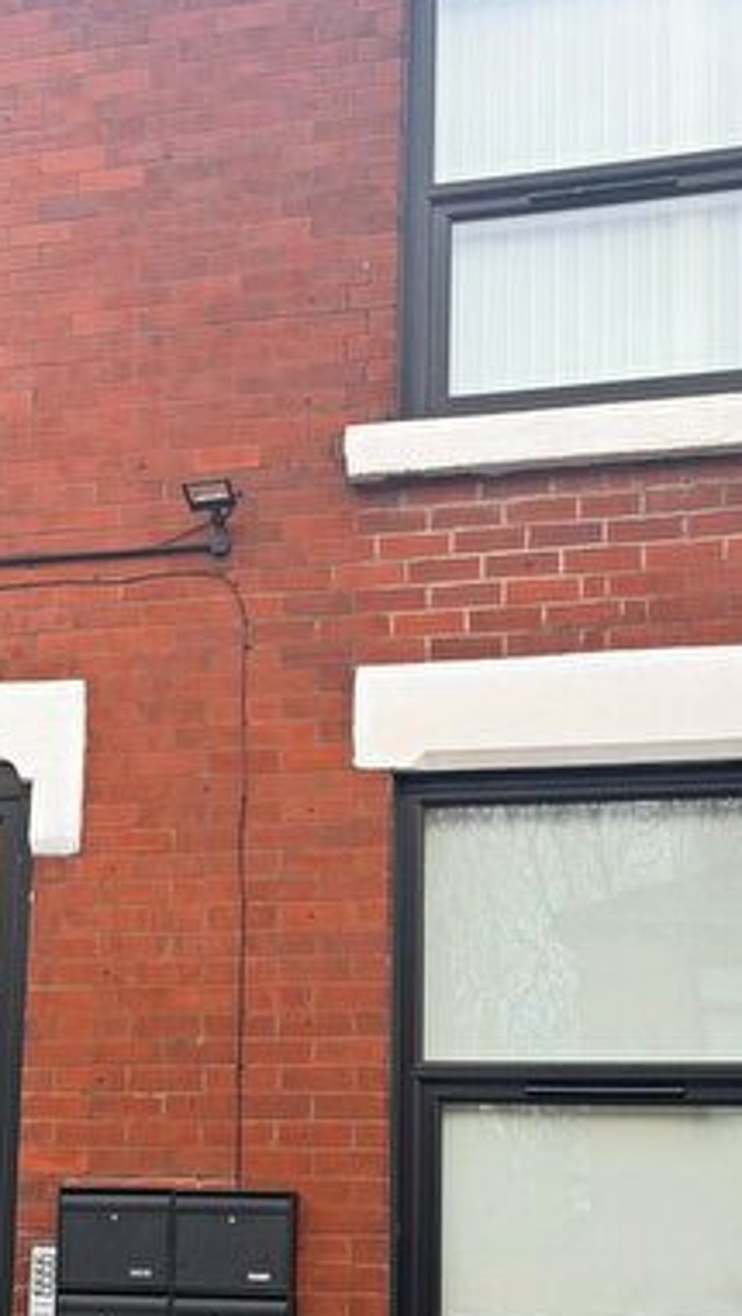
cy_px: 803
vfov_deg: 29.2
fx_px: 2512
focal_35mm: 72
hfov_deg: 16.6
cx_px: 110
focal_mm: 6.76
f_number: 1.78
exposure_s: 1/227
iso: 50
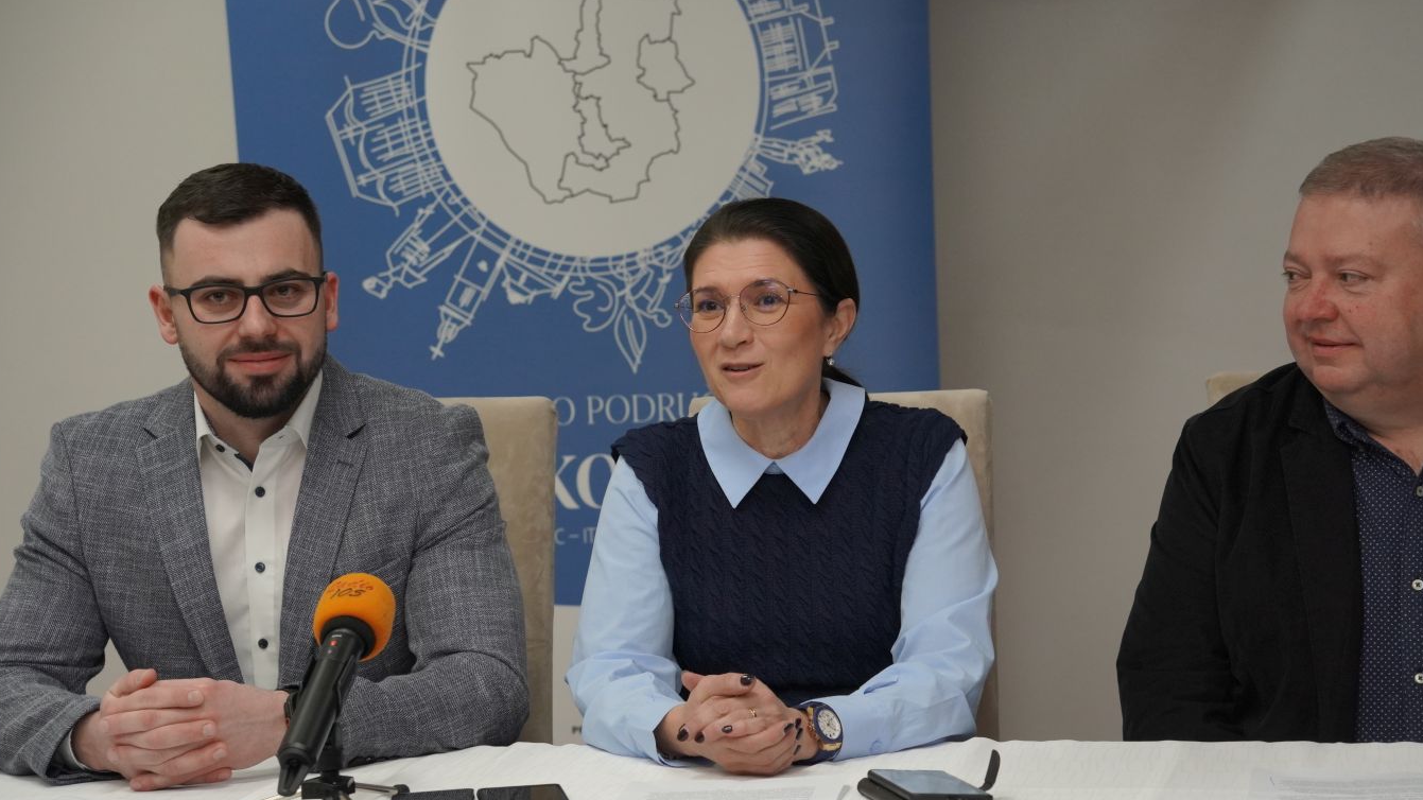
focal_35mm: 87
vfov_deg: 13.9
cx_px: 738
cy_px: 502
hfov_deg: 24.5
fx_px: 3282
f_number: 4
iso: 1000
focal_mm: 50
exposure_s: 1/160
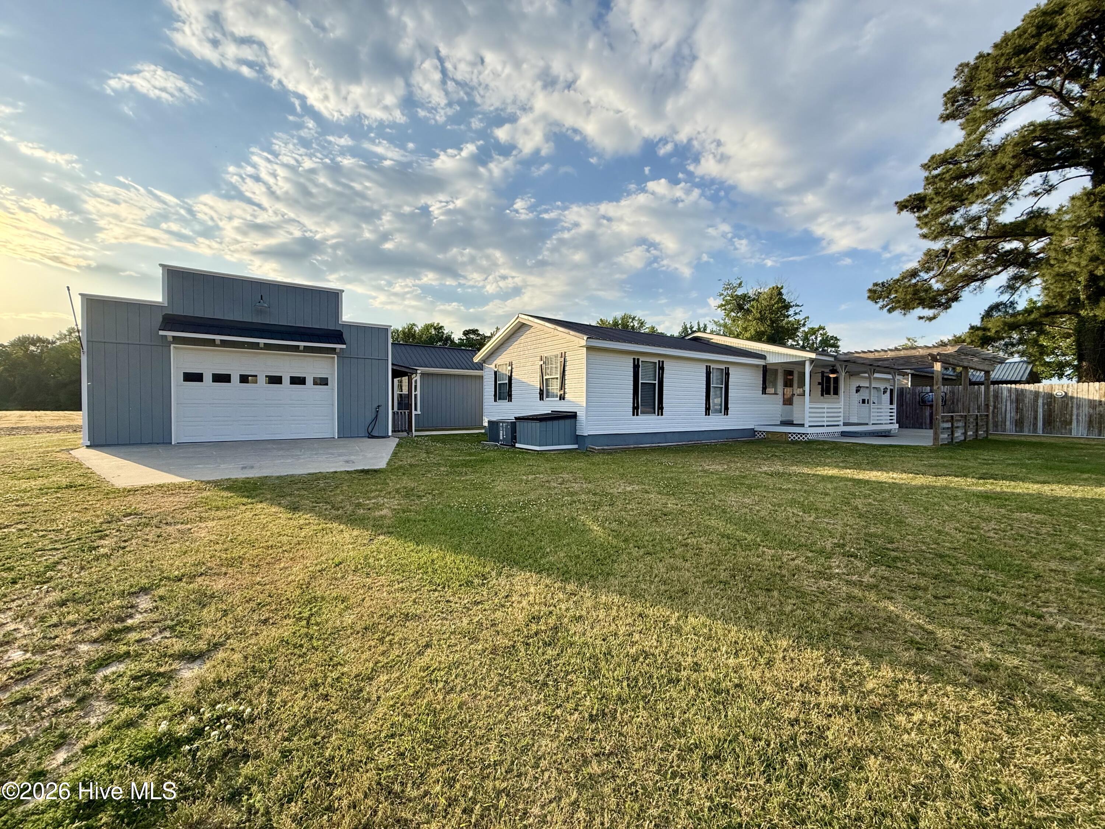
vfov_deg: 85.7
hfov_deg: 102.1
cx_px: 552
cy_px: 414
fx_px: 447
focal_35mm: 14
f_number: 2.2
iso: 50
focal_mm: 2.22
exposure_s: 1/1050
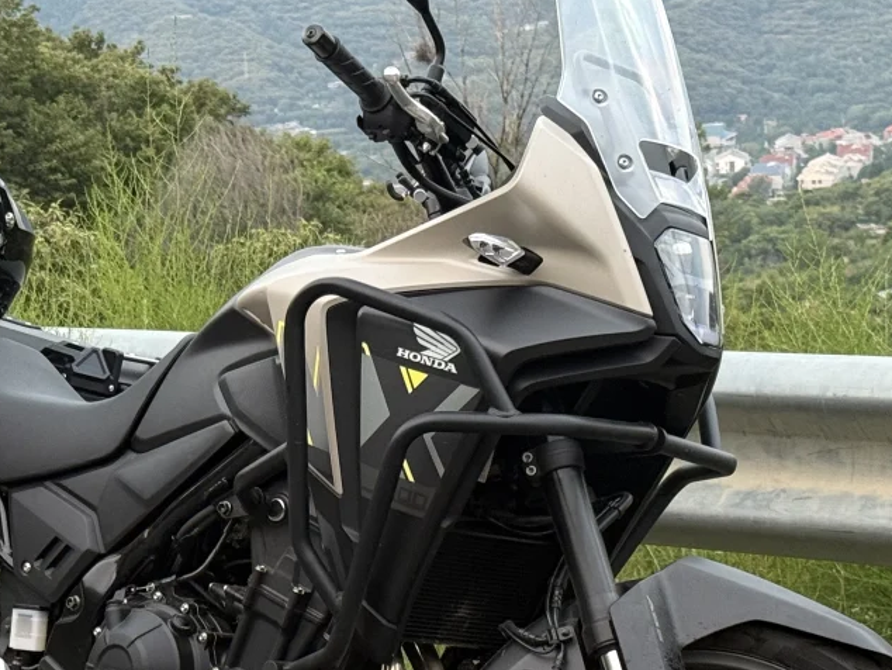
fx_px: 2810
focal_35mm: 109
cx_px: 260
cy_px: 510
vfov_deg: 13.5
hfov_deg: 18.0
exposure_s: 1/40
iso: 320
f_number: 1.78
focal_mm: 6.76
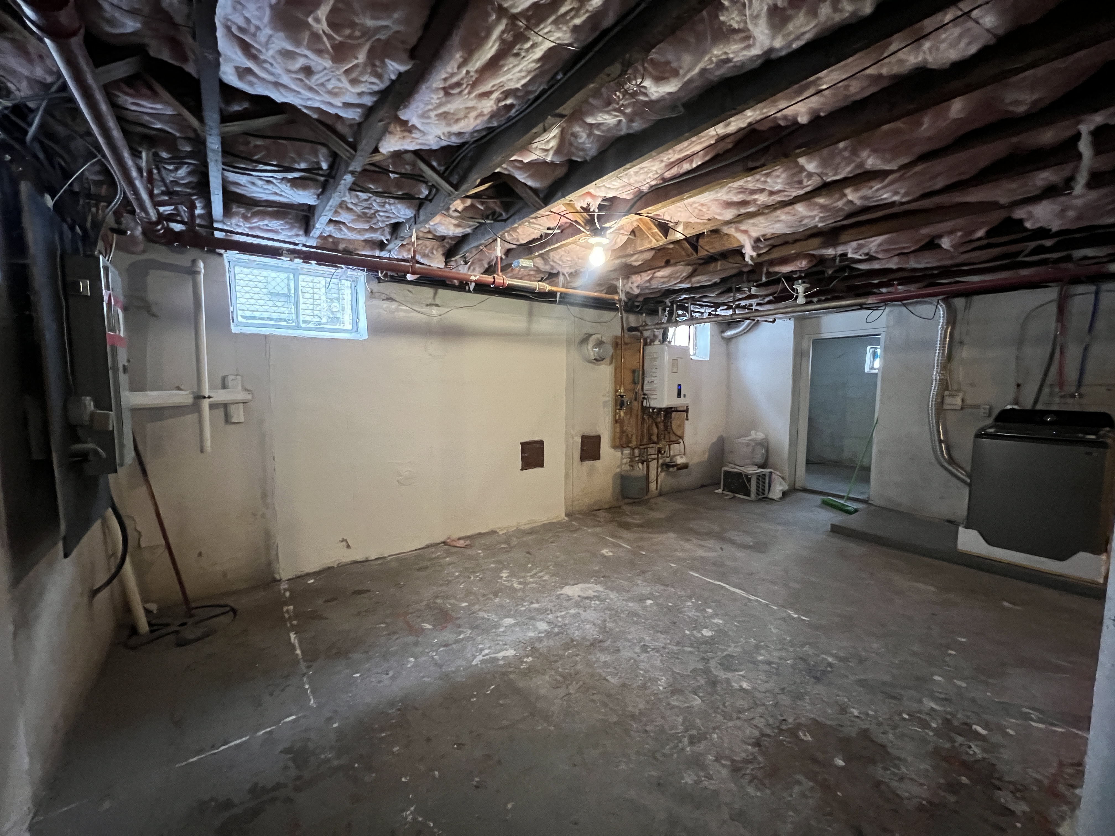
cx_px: 558
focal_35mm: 13
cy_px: 418
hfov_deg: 106.2
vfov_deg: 89.9
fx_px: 419
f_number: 1.8
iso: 1000
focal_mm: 1.57
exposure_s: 1/60
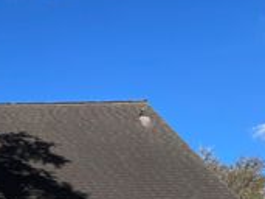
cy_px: 250
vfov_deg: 18.2
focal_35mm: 76
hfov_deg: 22.3
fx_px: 581
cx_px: -104
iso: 32
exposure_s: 1/2959
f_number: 1.6
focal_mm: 4.2
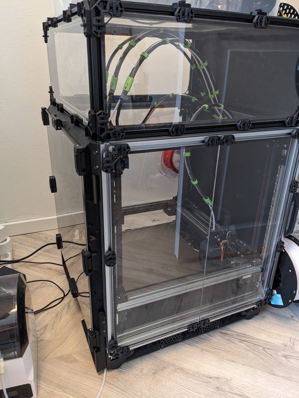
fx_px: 311
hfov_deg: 51.4
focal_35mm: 27
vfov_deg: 65.3
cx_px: 150
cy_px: 199
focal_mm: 4.38
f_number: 1.73
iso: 287
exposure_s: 1/25
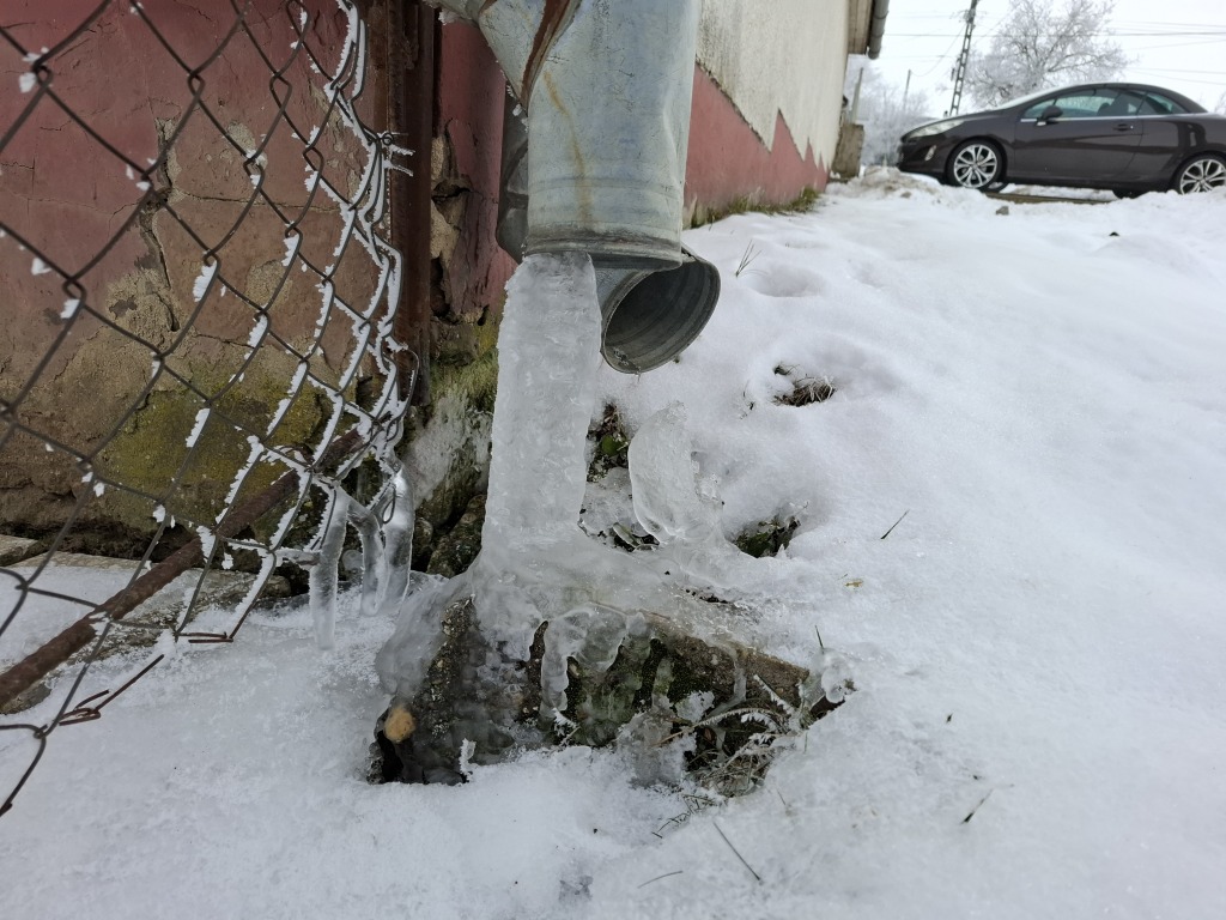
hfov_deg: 73.9
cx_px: 613
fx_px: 815
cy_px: 460
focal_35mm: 23
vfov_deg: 58.9
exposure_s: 1/790
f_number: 1.8
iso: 50
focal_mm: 5.54
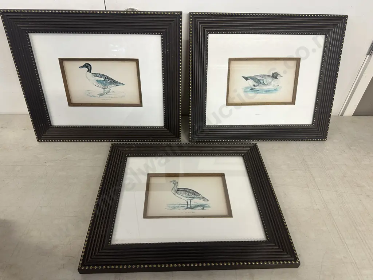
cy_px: 140
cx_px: 186
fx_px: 259
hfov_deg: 71.6
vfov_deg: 56.8
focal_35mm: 24
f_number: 1.78
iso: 125
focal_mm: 6.86
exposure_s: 1/50
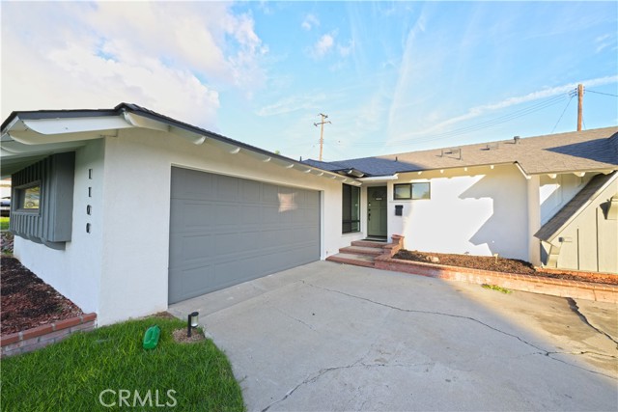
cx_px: 309
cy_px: 206
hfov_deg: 104.2
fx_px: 240
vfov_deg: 81.2
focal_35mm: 14
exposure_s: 1/60
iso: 160
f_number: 8
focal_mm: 14
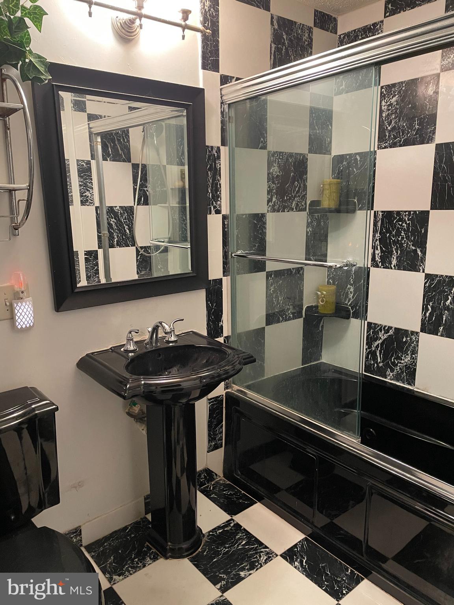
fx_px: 455
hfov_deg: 53.1
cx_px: 227
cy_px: 302
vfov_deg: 67.3
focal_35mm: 26
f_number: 1.6
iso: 400
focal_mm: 4.2
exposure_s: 1/40
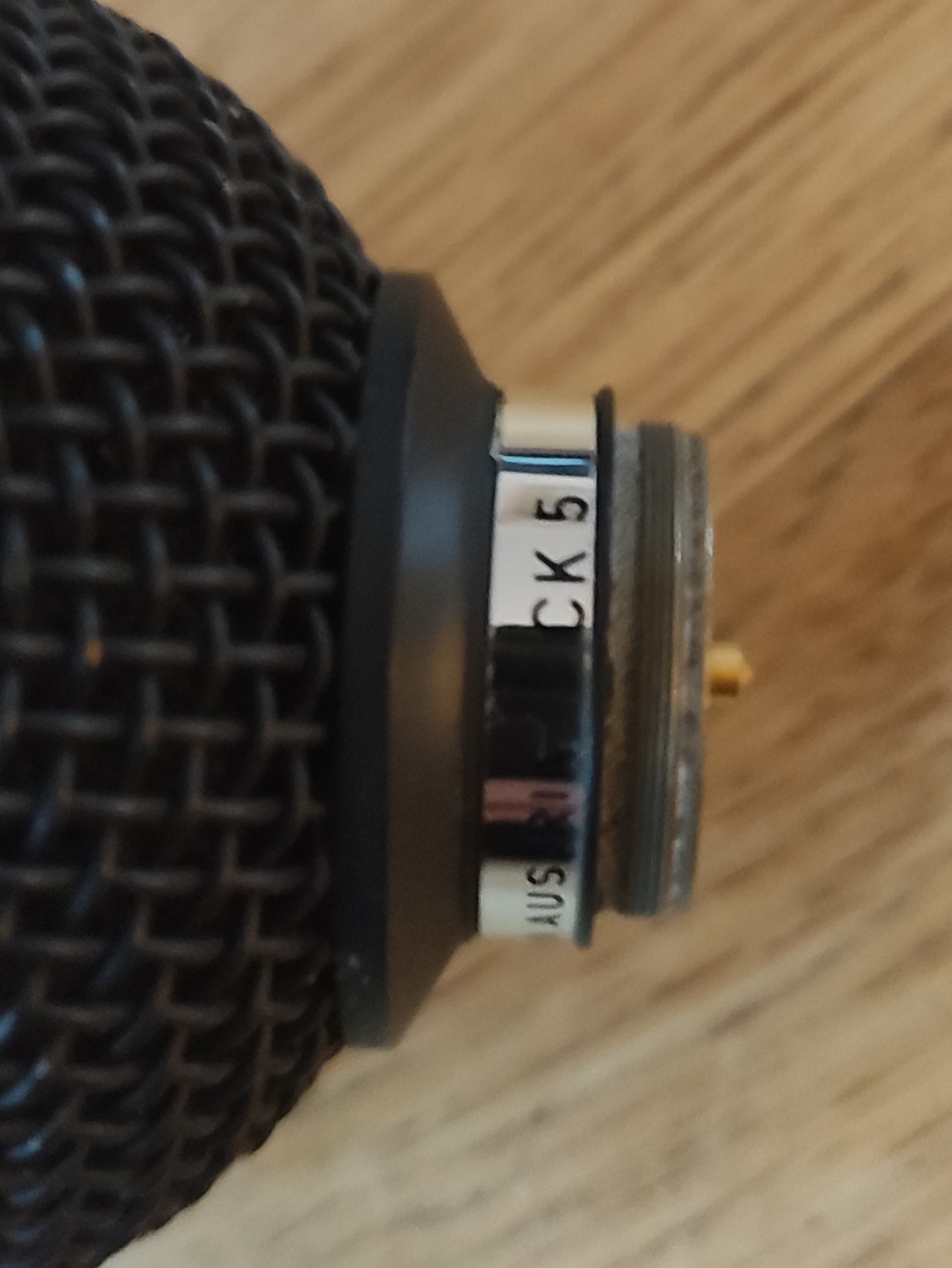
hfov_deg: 54.9
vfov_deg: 69.4
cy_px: 634
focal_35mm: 25
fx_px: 916
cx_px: 476
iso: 1790
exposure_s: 1/17
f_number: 1.89
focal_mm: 5.43
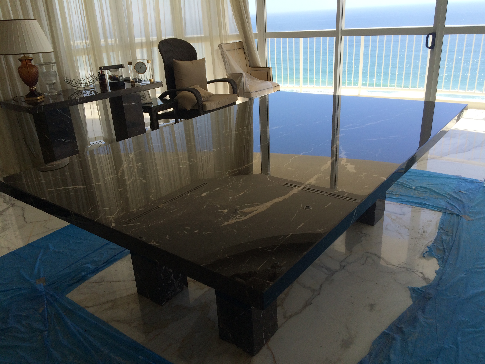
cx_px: 242
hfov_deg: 61.7
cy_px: 182
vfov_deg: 48.2
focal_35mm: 29
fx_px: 406
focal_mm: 4.15
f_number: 2.2
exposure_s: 1/500
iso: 32
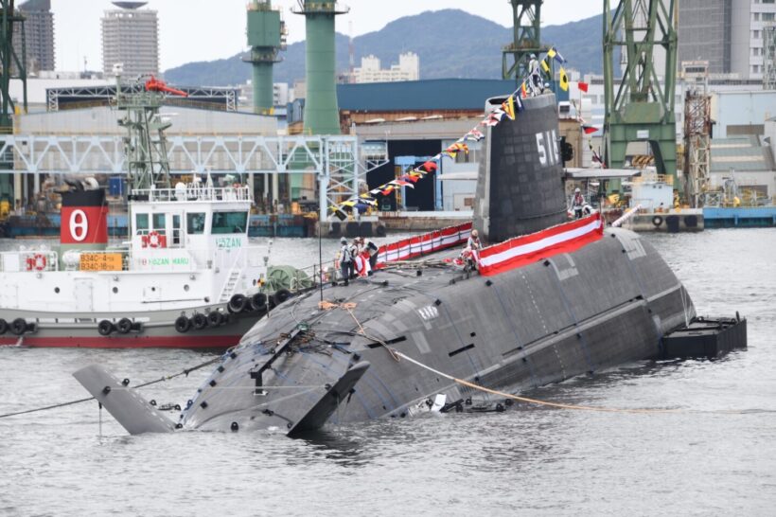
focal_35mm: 217
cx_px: 388
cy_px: 258
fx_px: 4675
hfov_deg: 9.5
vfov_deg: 6.3
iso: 100
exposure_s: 1/250
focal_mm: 145
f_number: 5.6
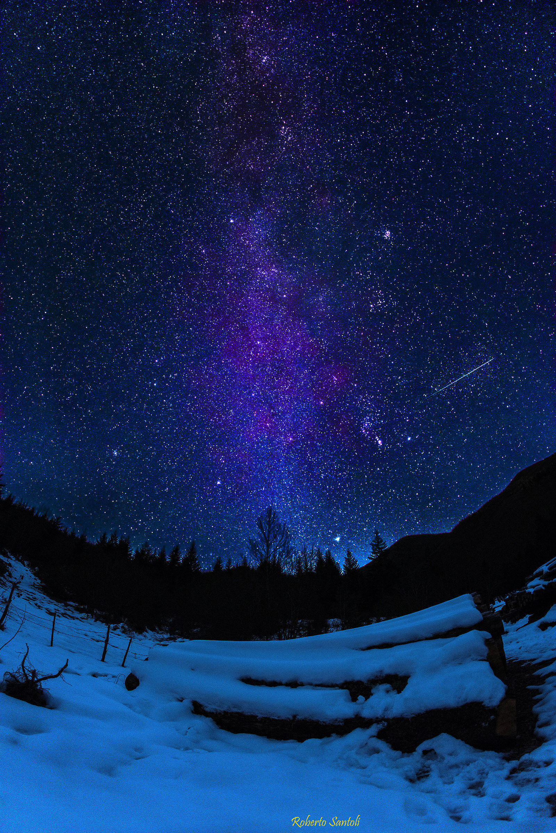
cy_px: 416
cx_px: 278
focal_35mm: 12
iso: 12800
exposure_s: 10
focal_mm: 12
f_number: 2.8
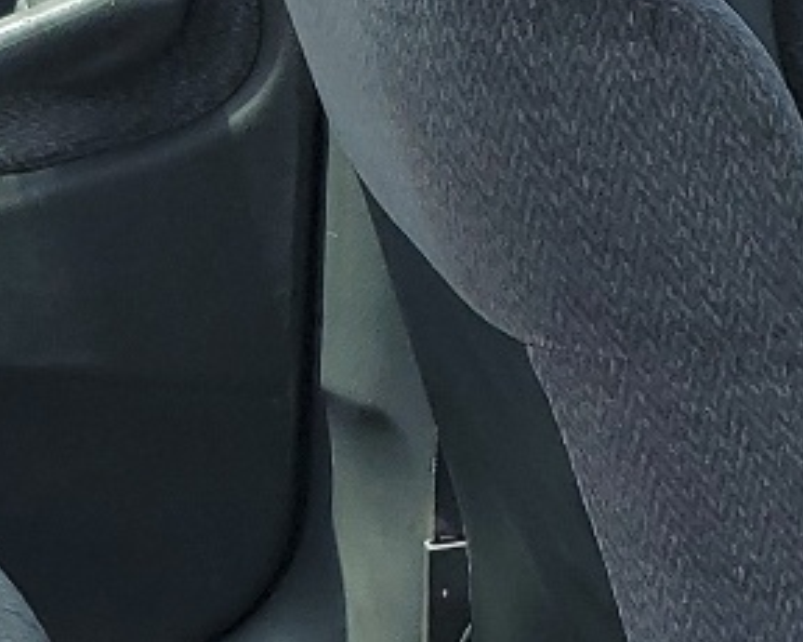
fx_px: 3349
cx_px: -485
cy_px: 759
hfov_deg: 12.8
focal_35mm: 141
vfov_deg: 10.8
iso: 50
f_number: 1.5
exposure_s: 1/1000
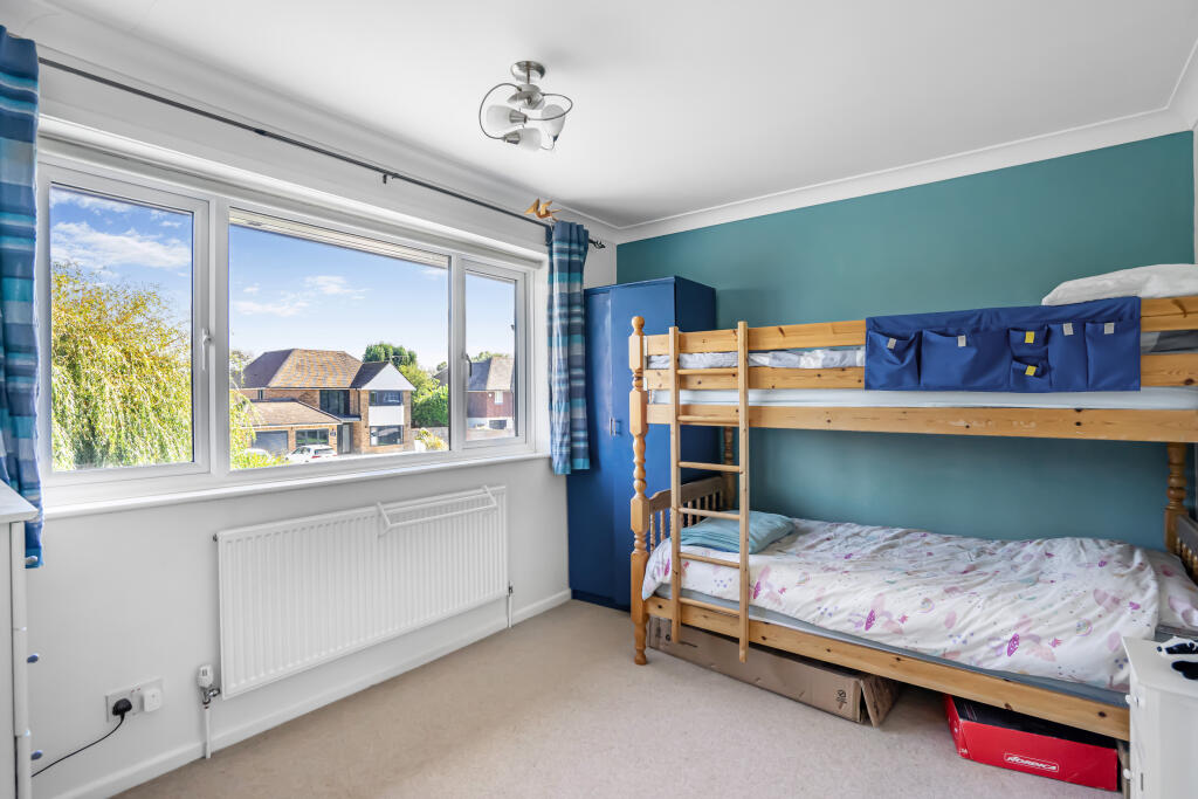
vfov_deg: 73.8
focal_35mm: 16
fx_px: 532
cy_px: 400
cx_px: 599
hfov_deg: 96.7
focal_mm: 16
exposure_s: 1/125
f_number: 7.1
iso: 400
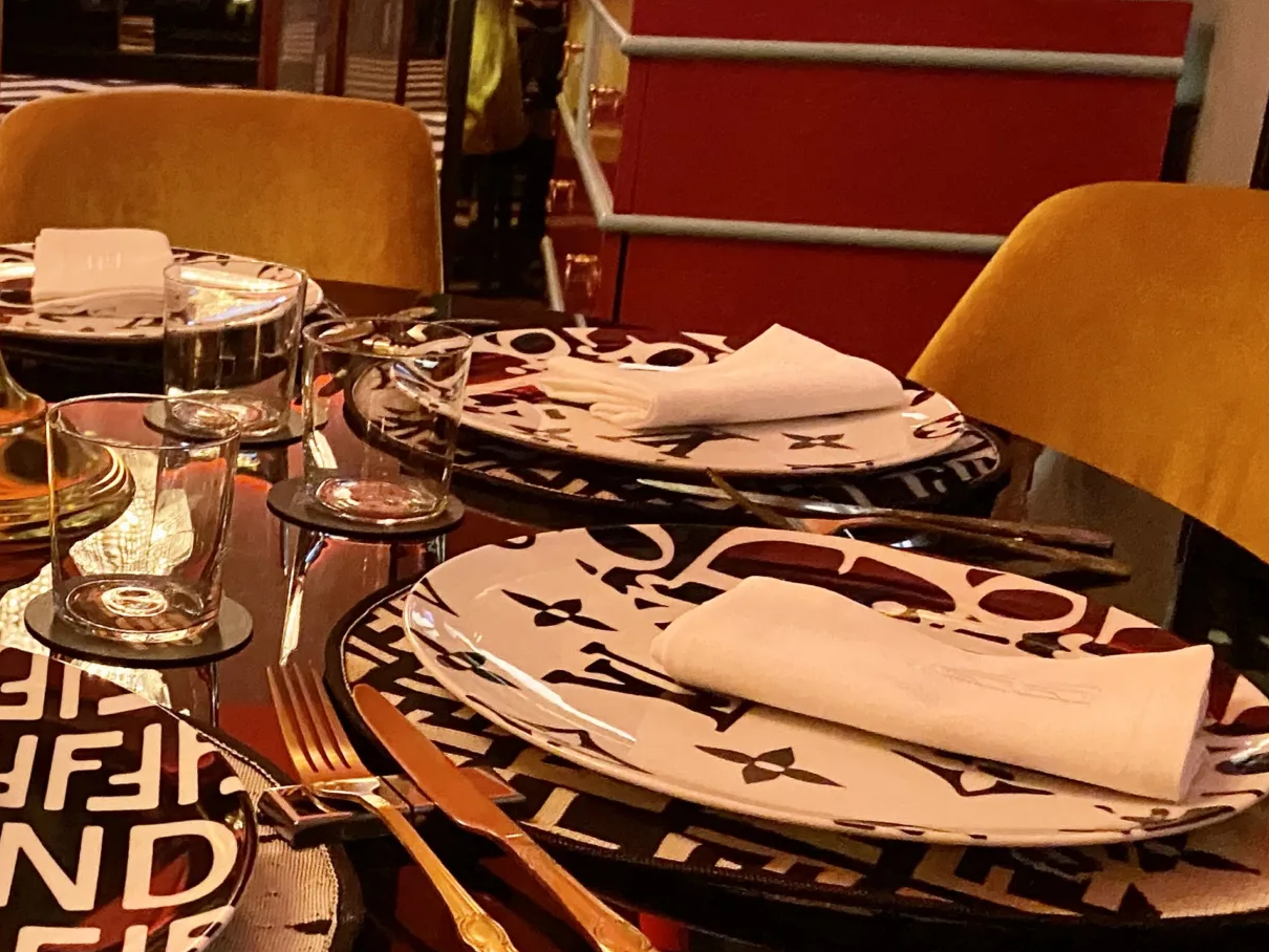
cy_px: 476
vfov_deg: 26.6
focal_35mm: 55
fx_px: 2017
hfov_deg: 31.9
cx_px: -36
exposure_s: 1/30
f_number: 1.8
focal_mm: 4.25
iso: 800
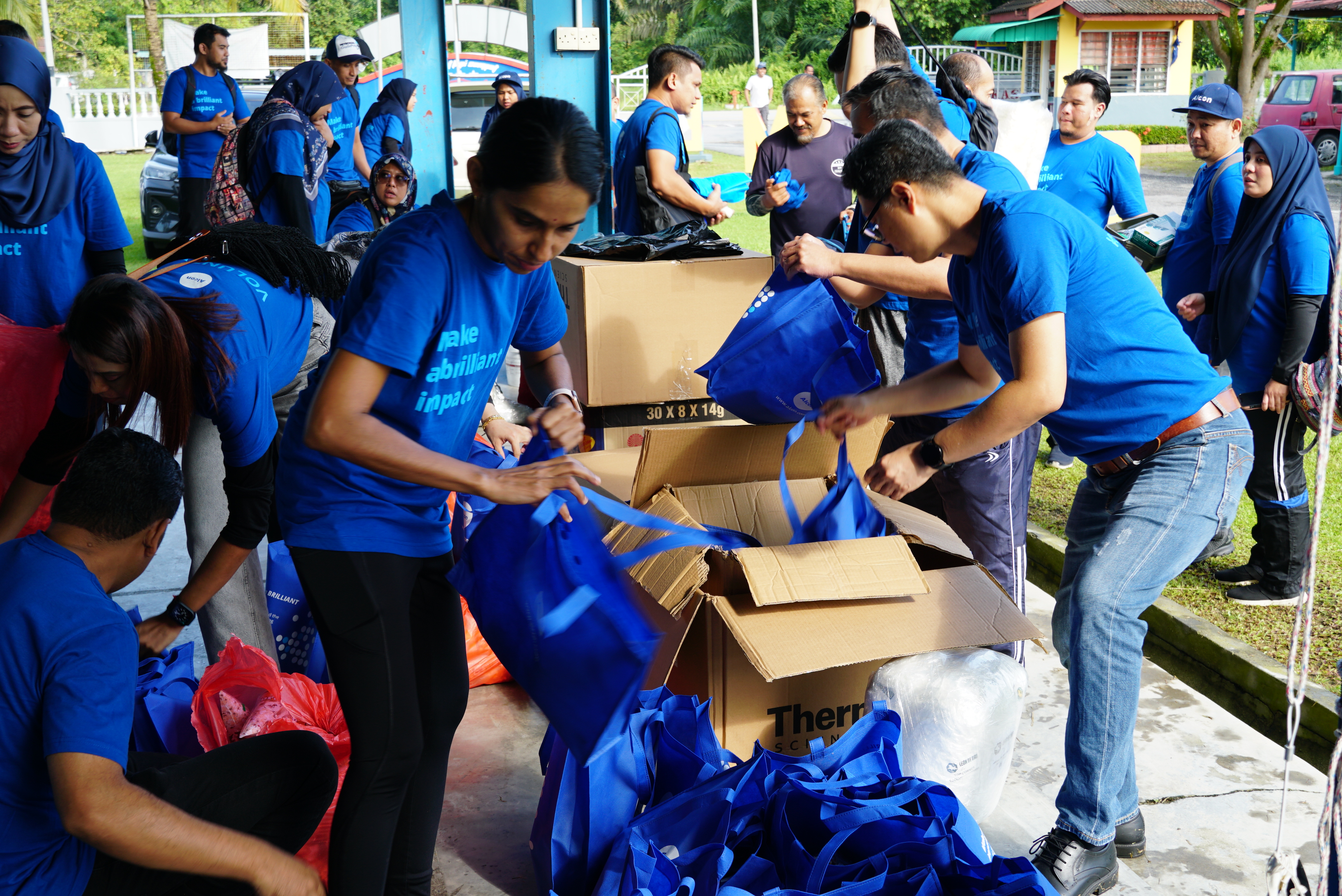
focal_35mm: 46
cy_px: 448
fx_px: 1734
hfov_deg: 42.3
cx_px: 671
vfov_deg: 29.0
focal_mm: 31
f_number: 5
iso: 100
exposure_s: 1/100
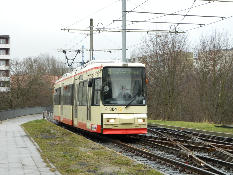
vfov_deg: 14.4
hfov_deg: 19.1
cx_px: 116
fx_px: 693
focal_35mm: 103
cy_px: 88
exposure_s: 1/320
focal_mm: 18.6
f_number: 4.5
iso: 400
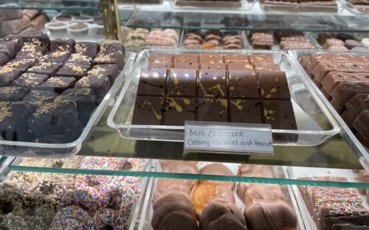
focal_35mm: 28
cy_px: 104
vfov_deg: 44.5
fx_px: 281
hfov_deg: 66.5
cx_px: 187
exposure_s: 1/120
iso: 50
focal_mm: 4.2
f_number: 1.6
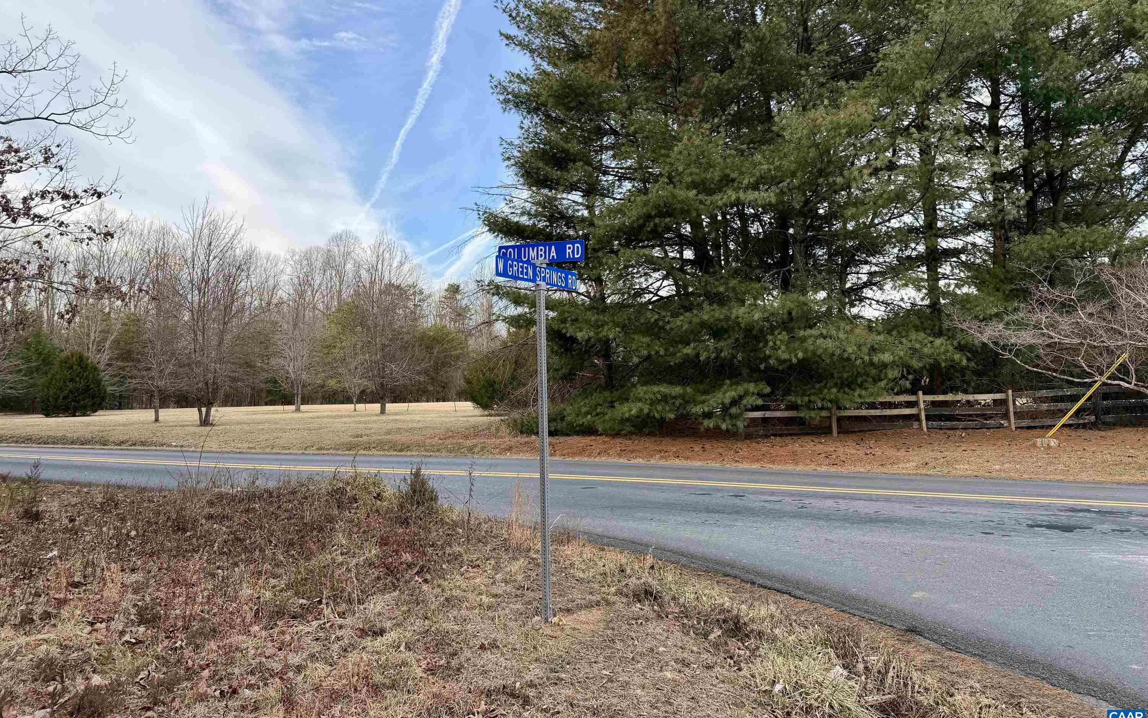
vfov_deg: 47.3
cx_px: 563
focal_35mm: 26
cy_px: 290
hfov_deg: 70.4
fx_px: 813
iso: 80
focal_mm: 6.76
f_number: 1.78
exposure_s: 1/1122
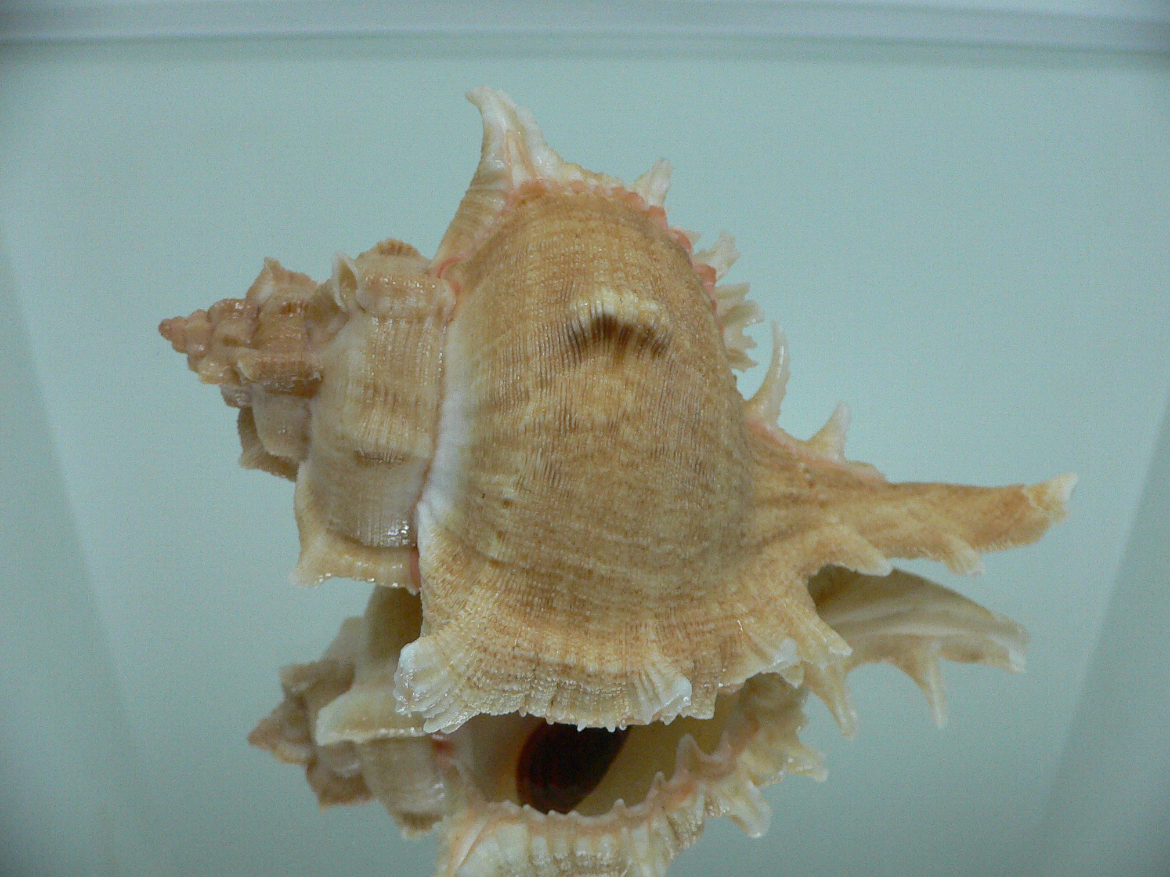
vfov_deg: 40.7
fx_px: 1183
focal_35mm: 35
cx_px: 585
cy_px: 438
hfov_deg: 52.6
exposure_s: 1/60
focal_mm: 4.6
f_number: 2.8
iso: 200
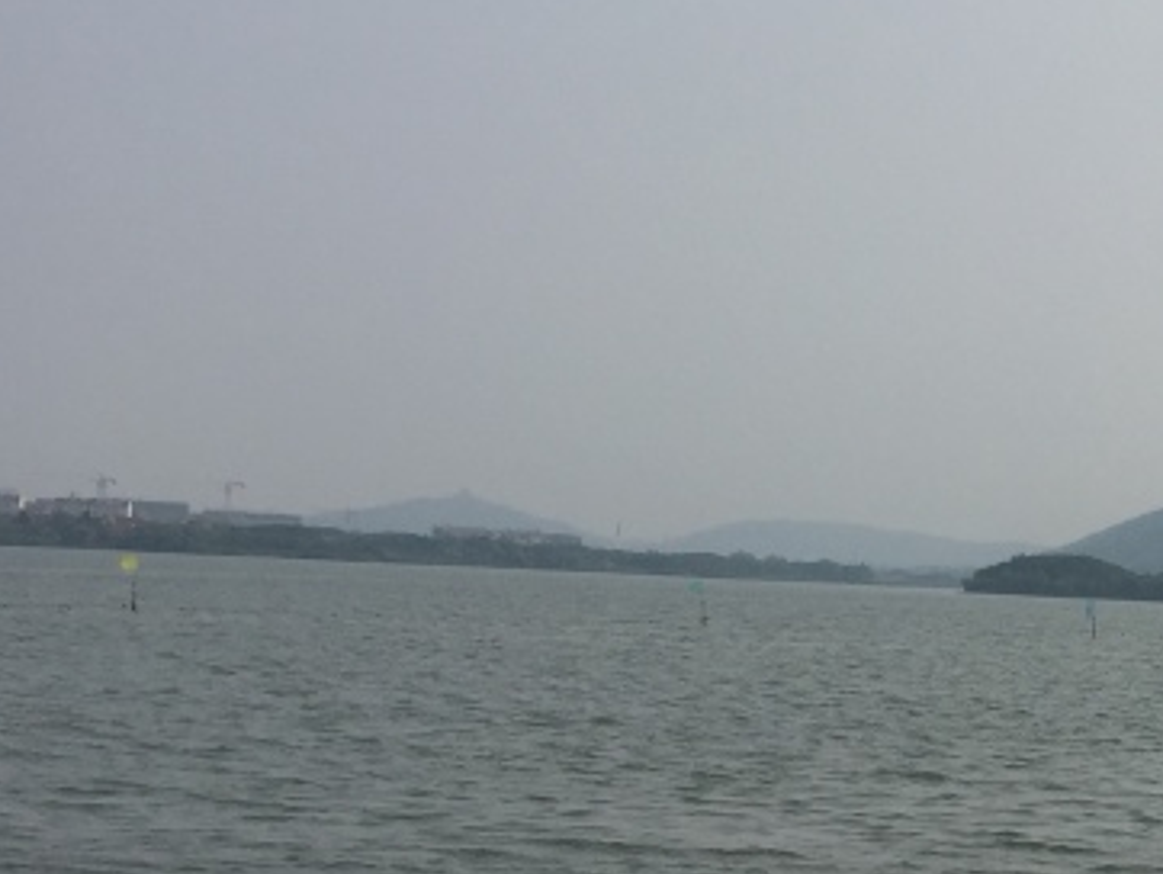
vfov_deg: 17.9
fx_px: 2757
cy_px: 694
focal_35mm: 82
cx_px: 1532
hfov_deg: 21.4
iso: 32
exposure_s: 1/3968
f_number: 2.2
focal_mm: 4.15
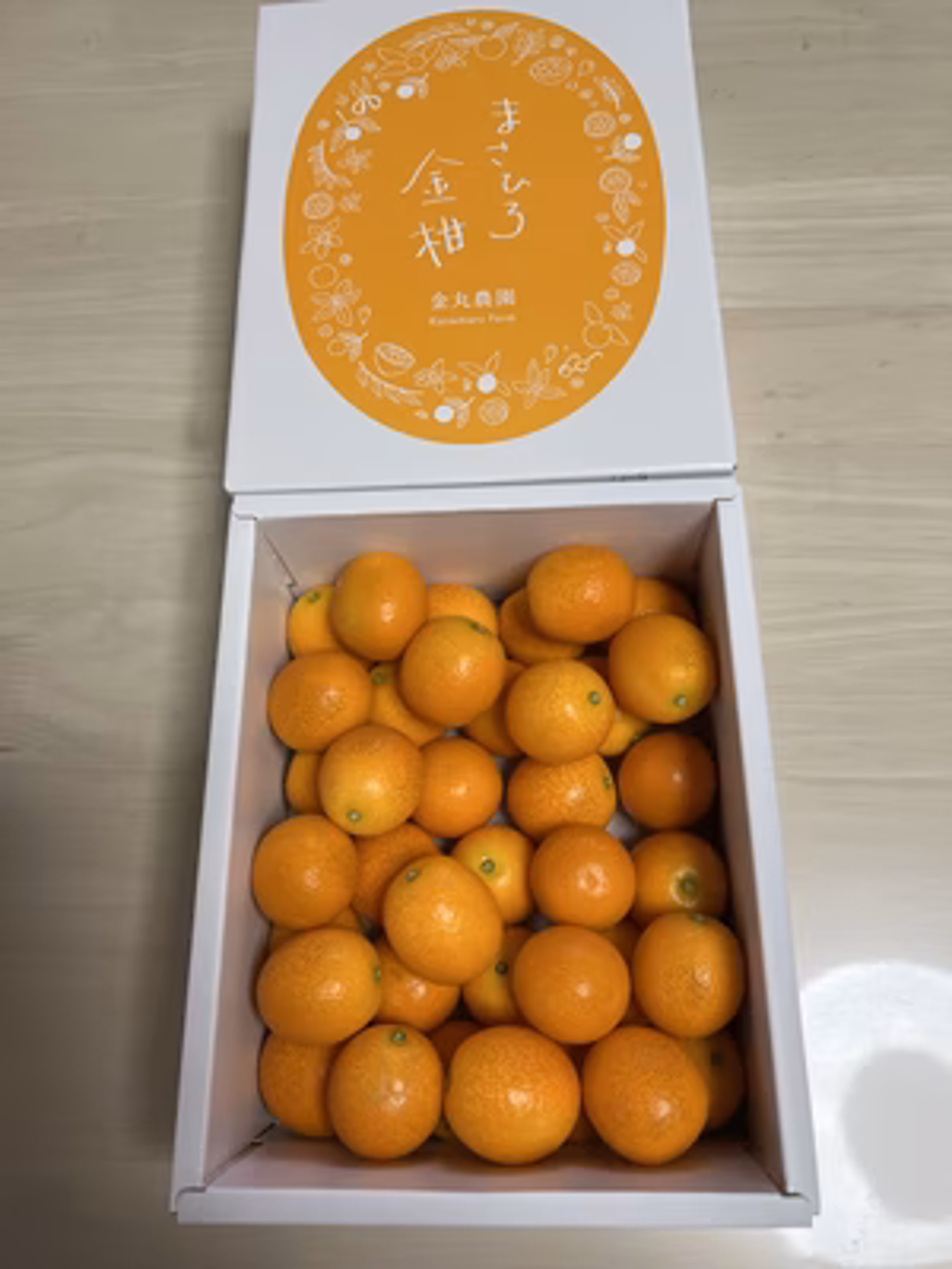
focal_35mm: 26
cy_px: 634
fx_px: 953
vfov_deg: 67.3
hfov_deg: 53.1
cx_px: 476
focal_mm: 5.7
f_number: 1.5
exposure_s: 1/112
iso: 80
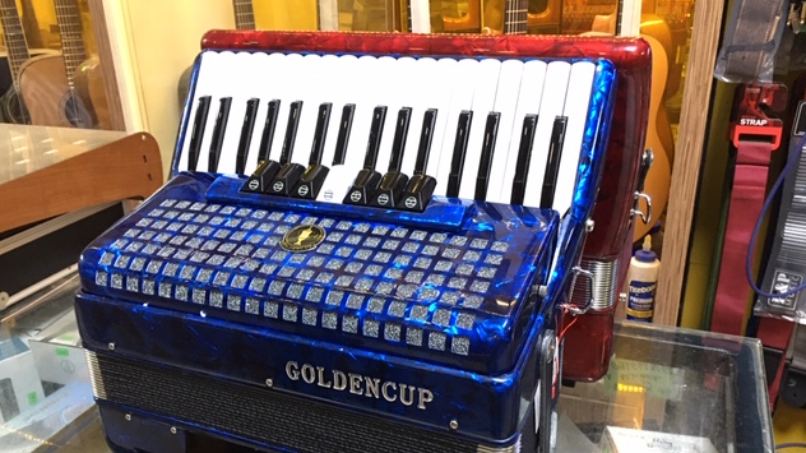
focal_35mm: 32
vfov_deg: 36.6
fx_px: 684
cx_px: 404
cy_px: 260
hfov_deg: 61.0
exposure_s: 1/8
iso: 125
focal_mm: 4.15
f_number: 2.2
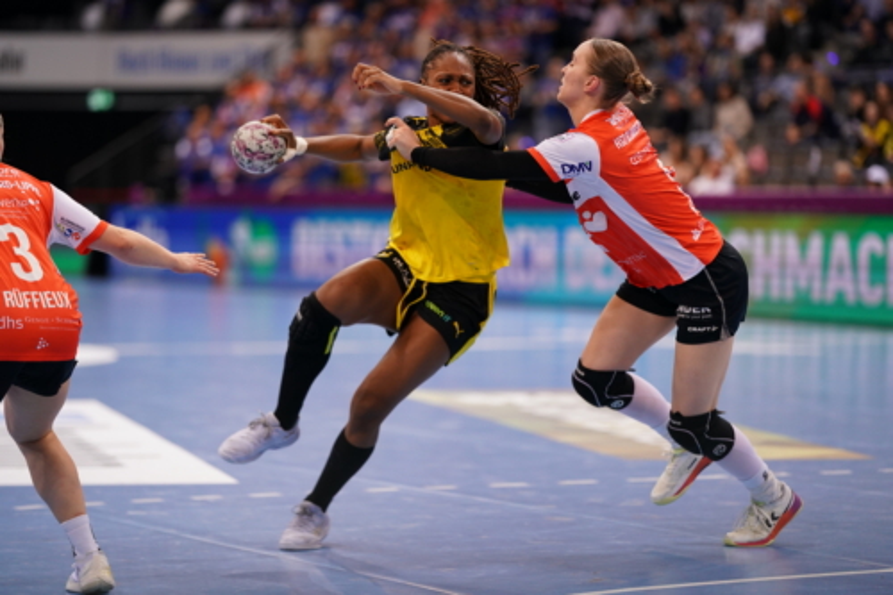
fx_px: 3347
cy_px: 298
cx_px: 446
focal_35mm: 135
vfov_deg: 10.2
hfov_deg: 15.2
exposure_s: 1/1600
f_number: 1.8
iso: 1250
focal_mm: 135
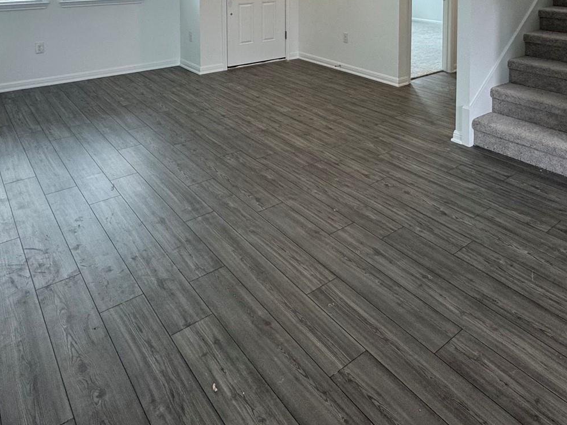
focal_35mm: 29
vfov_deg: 41.1
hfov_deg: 61.4
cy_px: -13
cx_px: 319
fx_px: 475
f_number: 2.2
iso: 125
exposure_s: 1/120
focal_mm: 2.22
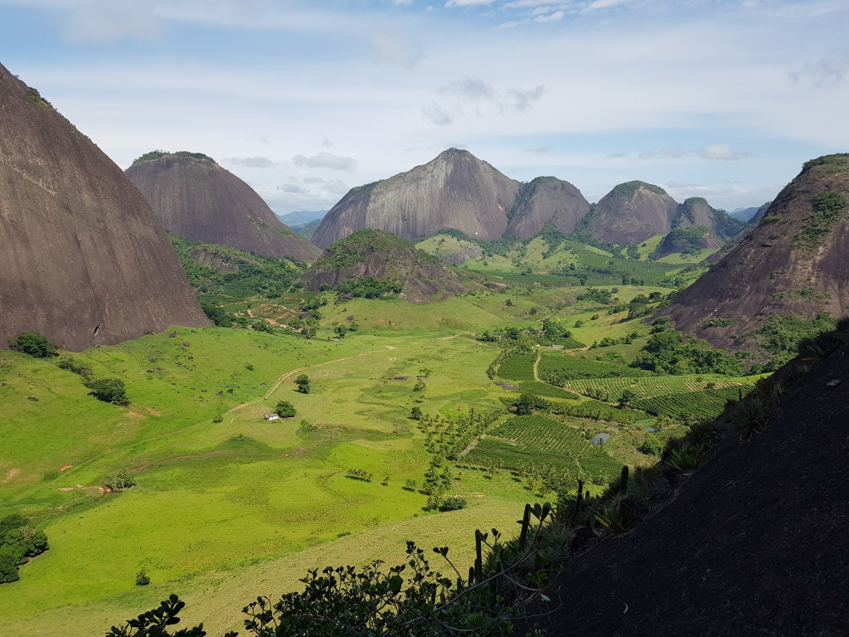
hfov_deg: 67.3
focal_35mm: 26
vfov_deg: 53.1
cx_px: 424
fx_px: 638
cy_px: 318
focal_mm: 4.2
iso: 40
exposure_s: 1/2320
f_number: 1.7
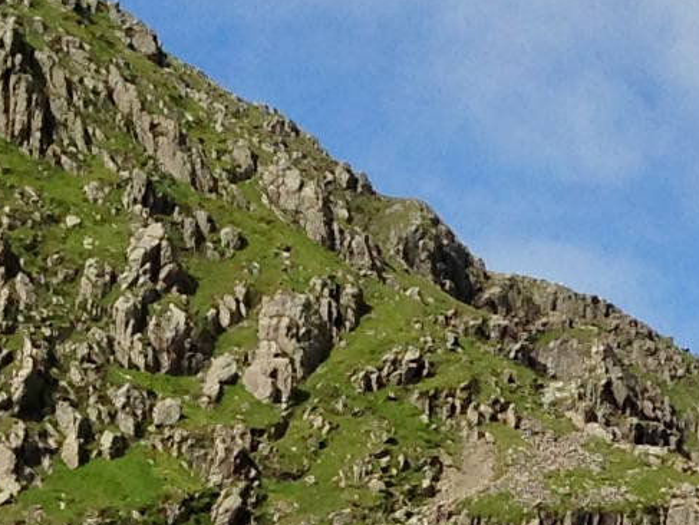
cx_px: 1221
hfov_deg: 8.6
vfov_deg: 6.5
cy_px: 1016
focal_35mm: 221
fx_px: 4466
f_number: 2.4
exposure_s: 1/1808
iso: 50
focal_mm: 4.12
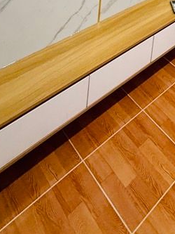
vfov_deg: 28.4
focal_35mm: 43
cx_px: 192
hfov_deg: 30.2
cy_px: -117
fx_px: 290
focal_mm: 2.22
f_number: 2.2
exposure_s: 1/50
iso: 250
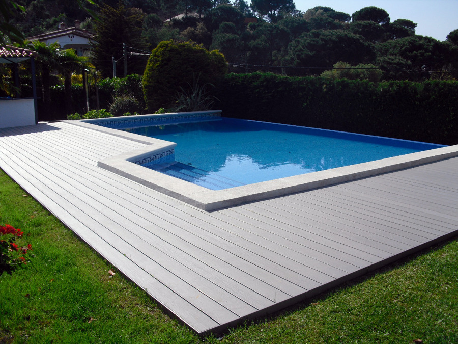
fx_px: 476
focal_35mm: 36
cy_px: 172
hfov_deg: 51.4
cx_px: 229
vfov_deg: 39.7
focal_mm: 6.3
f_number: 7.8
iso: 64
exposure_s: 1/200
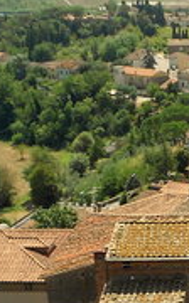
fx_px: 810
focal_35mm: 98
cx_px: 299
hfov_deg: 12.5
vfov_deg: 21.1
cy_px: 227
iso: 80
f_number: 3.2
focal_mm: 4.6
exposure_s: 1/640
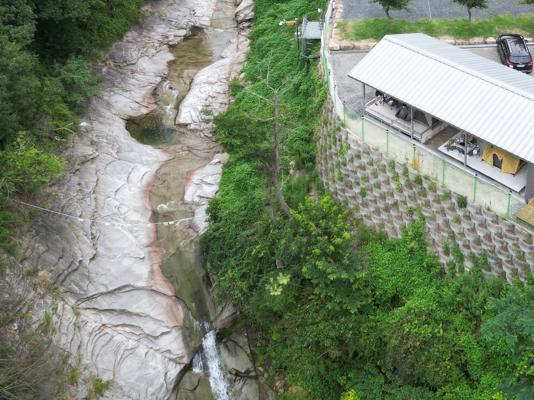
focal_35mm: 44
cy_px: 50
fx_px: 679
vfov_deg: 31.5
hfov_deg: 41.9
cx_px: 387
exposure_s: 1/800
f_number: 1.7
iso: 120
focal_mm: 6.72
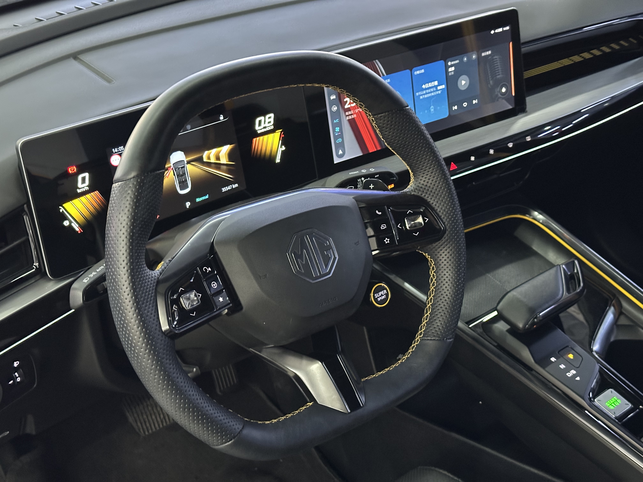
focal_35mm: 48
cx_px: 322
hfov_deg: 39.7
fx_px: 892
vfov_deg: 30.3
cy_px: 241
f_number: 1.78
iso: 640
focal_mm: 6.86
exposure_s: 1/29
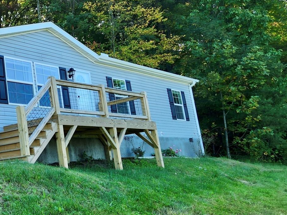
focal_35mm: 51
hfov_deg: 33.6
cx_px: -13
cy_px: 88
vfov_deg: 28.5
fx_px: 423
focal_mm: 5.4
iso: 20
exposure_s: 1/514
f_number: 1.8
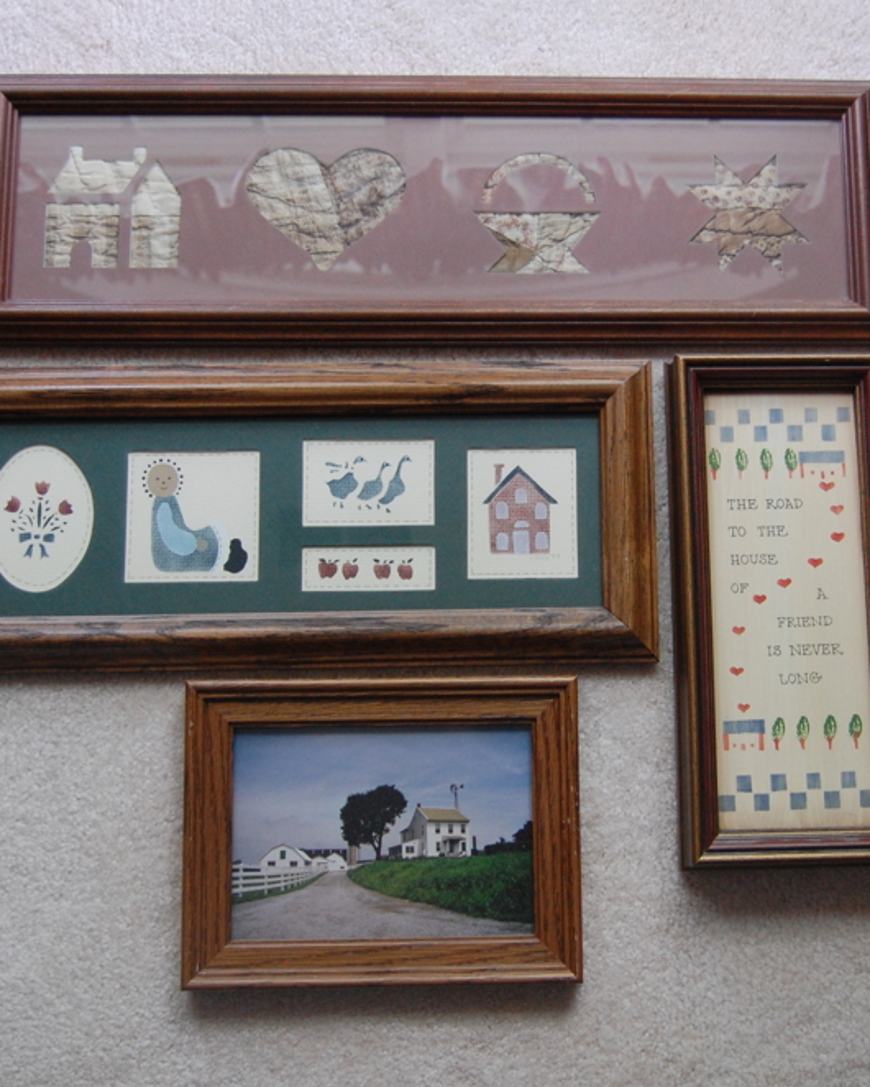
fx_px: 1641
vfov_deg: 36.6
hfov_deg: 29.5
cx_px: 566
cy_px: 543
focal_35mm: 51
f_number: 4
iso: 800
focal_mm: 24
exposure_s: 1/30
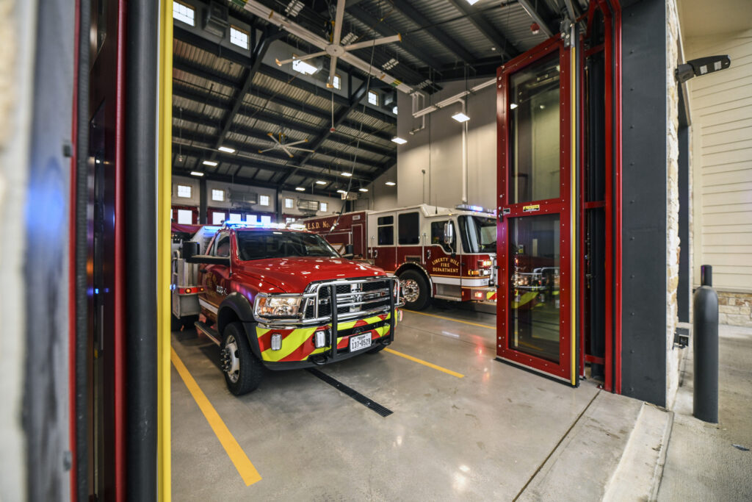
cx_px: 376
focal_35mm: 14
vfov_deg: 81.2
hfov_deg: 104.2
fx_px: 292
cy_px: 251
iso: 800
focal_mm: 14
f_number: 2.8
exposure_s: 1/500
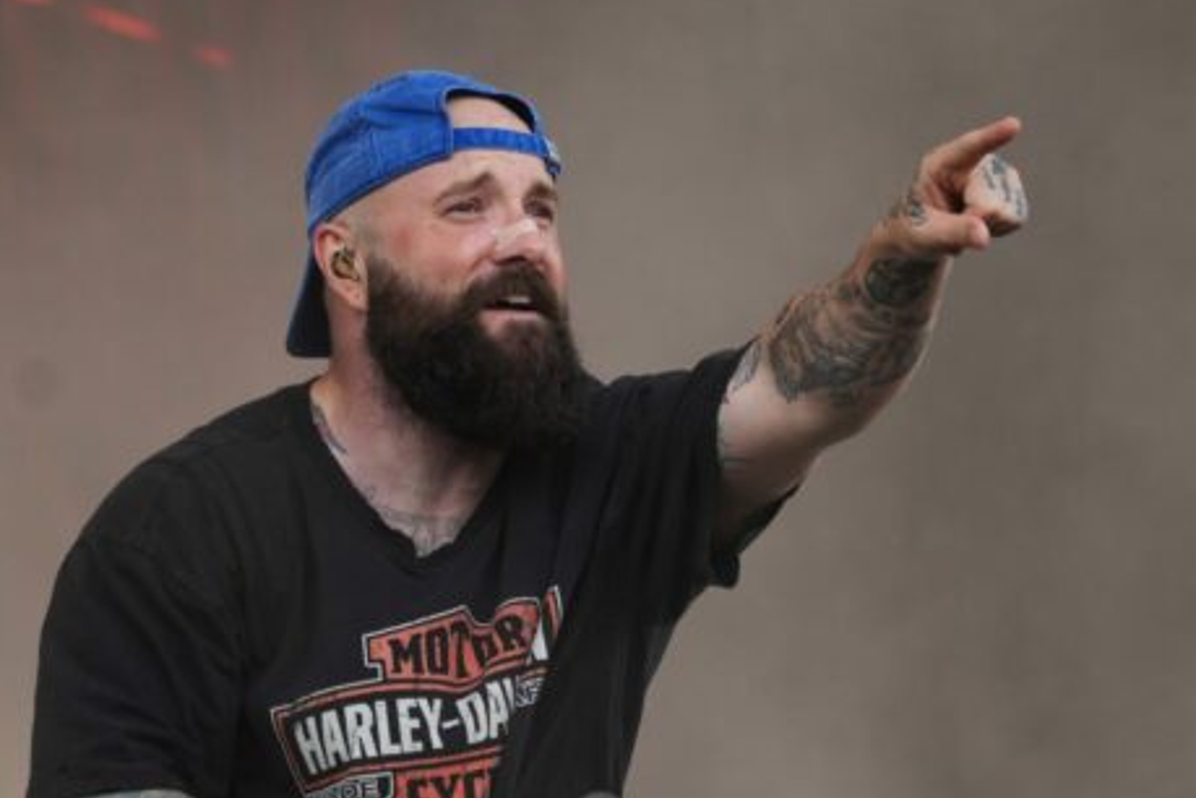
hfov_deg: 6.0
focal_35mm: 346
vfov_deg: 4.0
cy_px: 383
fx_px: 11494
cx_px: 704
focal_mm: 138
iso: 200
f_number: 5.6
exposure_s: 1/250
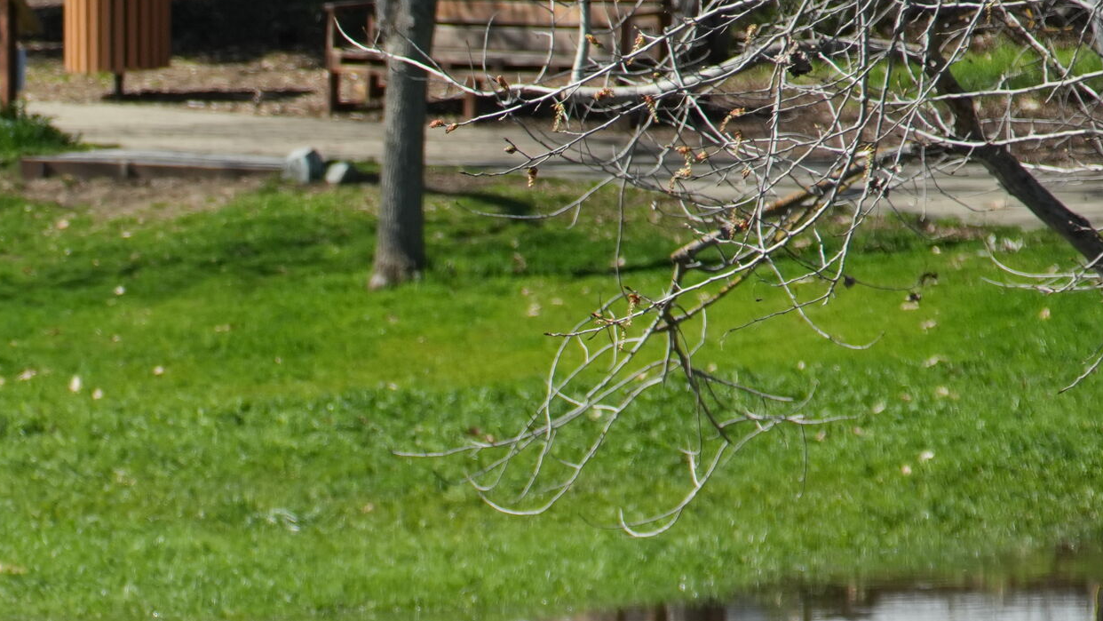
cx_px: -424
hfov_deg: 3.8
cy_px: 1238
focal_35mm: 572
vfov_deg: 2.1
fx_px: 16732
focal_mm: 157
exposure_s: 1/1250
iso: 500
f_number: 6.3
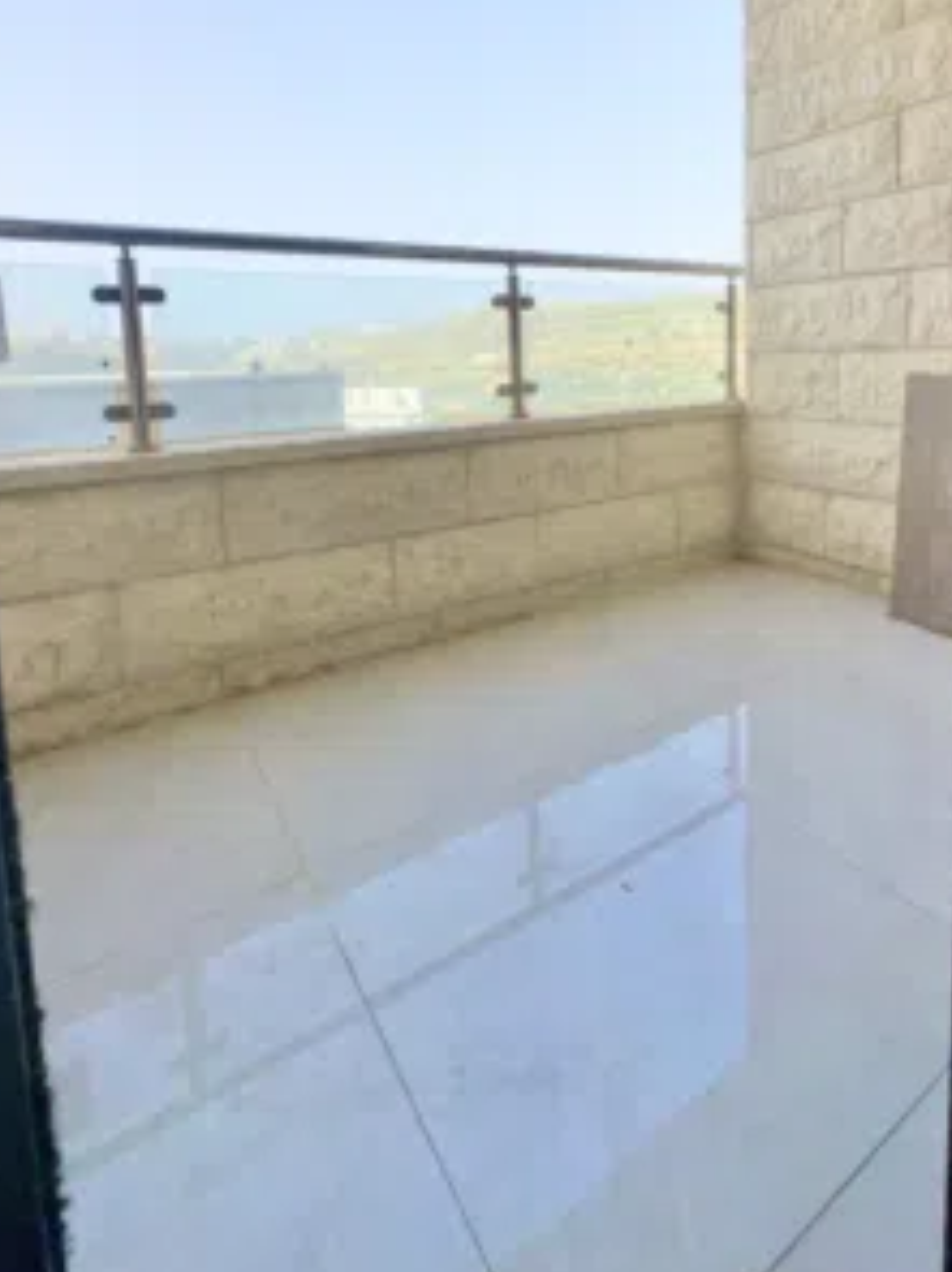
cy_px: 423
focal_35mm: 19
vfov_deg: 81.8
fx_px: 697
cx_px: 508
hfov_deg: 68.6
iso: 32
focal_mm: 2.22
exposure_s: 1/2208
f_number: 2.2
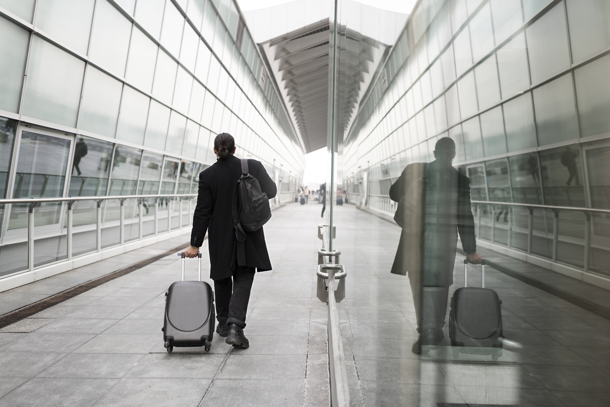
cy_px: 204
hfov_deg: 54.4
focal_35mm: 35
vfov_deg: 37.9
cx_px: 305
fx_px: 593
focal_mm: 35
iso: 160
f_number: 2.2
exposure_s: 1/320
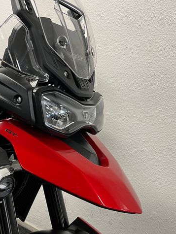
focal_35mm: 35
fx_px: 237
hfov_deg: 39.9
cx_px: 50
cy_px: 116
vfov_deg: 52.6
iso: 80
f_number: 1.6
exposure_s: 1/50
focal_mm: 5.1
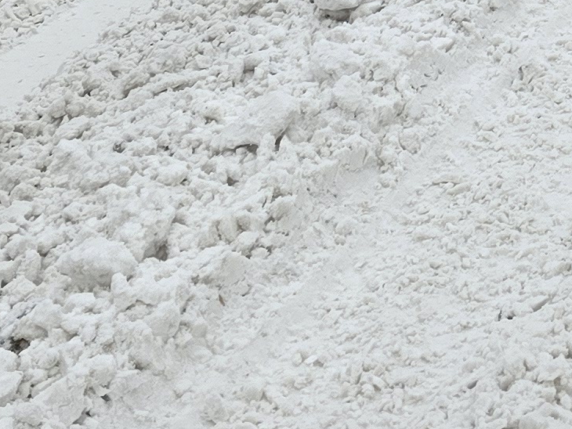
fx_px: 2083
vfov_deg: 9.8
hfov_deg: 14.4
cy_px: -723
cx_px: 910
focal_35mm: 126
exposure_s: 1/342
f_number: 1.7
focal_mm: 6.3
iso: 12
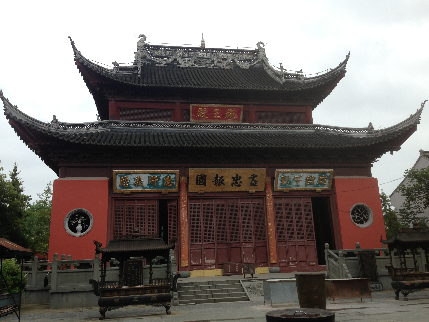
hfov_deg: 55.4
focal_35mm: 33
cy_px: 161
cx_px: 214
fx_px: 409
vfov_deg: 42.9
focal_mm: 4.13
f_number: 2.4
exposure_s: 1/369
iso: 50
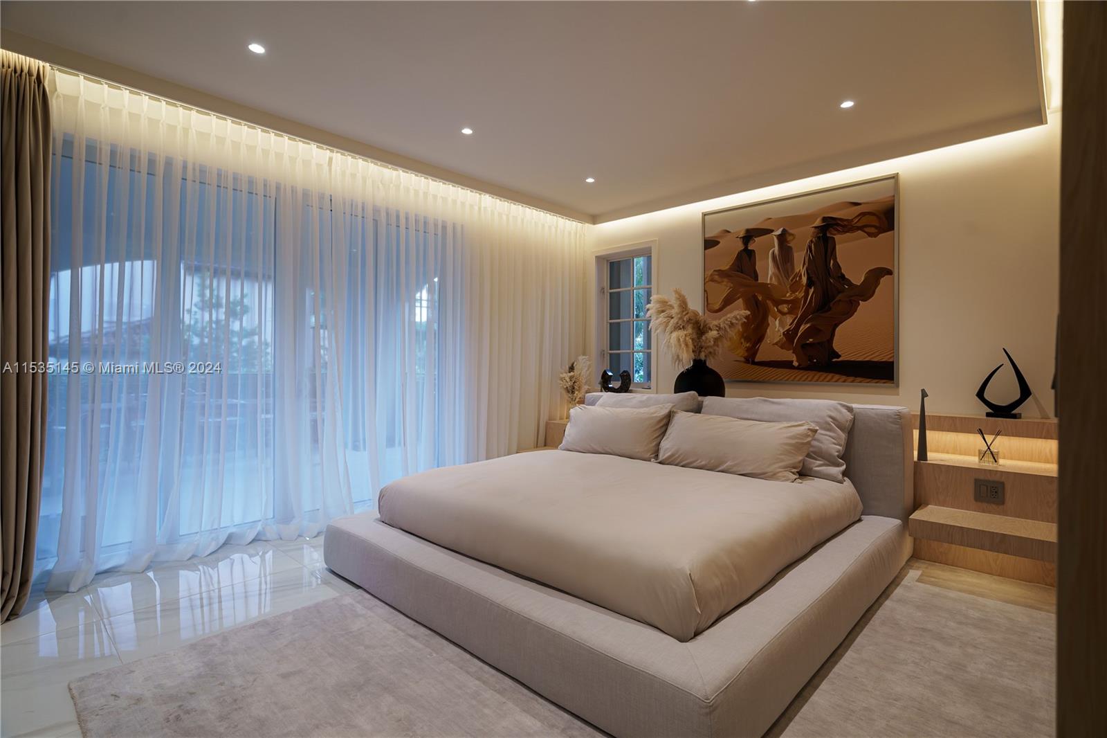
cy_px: 369
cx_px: 554
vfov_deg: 70.4
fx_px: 523
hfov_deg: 93.3
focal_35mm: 17
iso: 100
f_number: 5.6
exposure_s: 1/8
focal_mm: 17
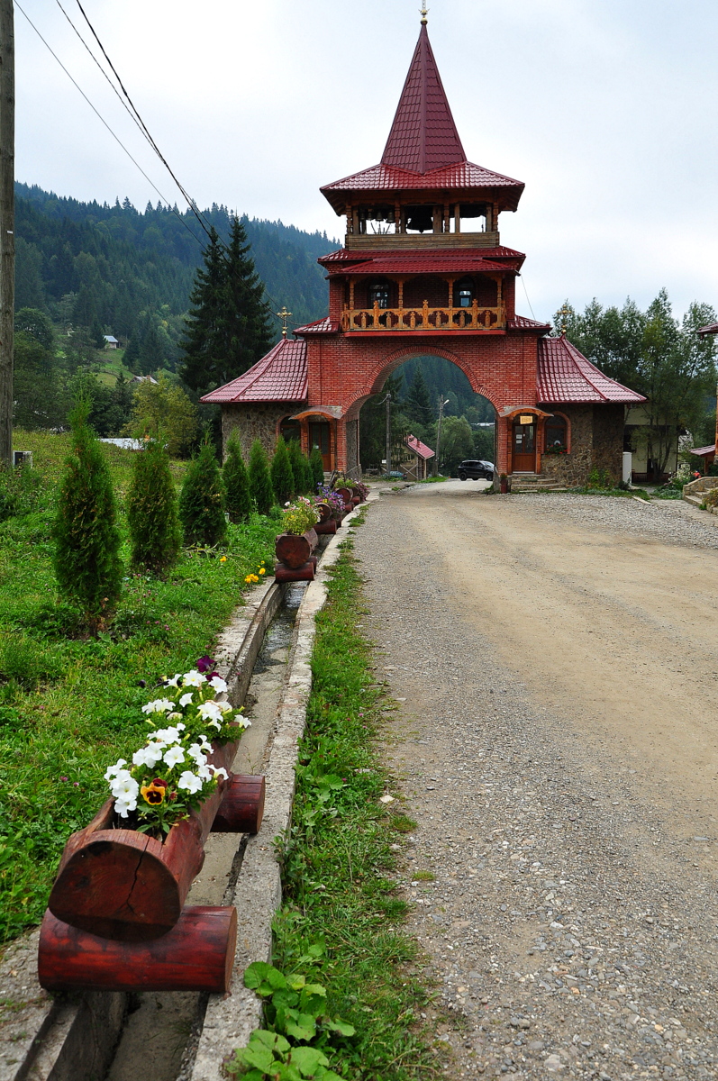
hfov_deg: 41.6
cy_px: 540
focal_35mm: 32
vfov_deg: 59.6
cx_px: 359
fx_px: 945
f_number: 9
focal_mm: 21
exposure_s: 1/320
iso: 400
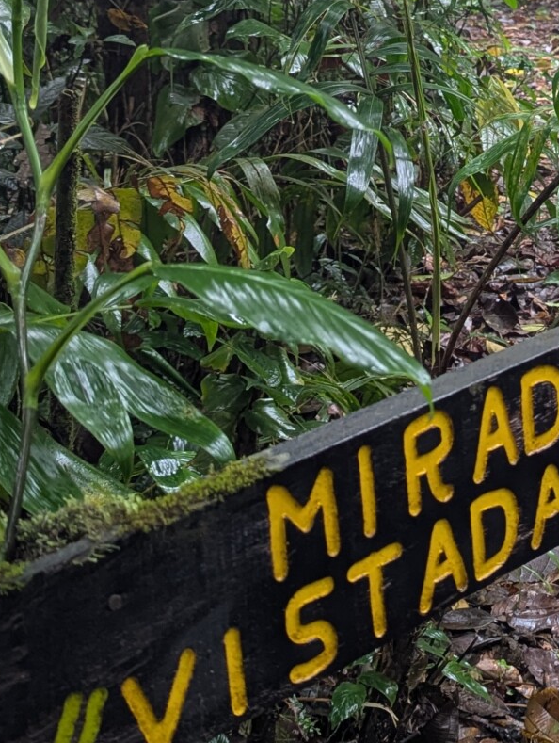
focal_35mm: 76
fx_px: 1632
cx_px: 525
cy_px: 97
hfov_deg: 19.0
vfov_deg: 25.0
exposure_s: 1/27.9
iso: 170
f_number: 1.85
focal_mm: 6.81
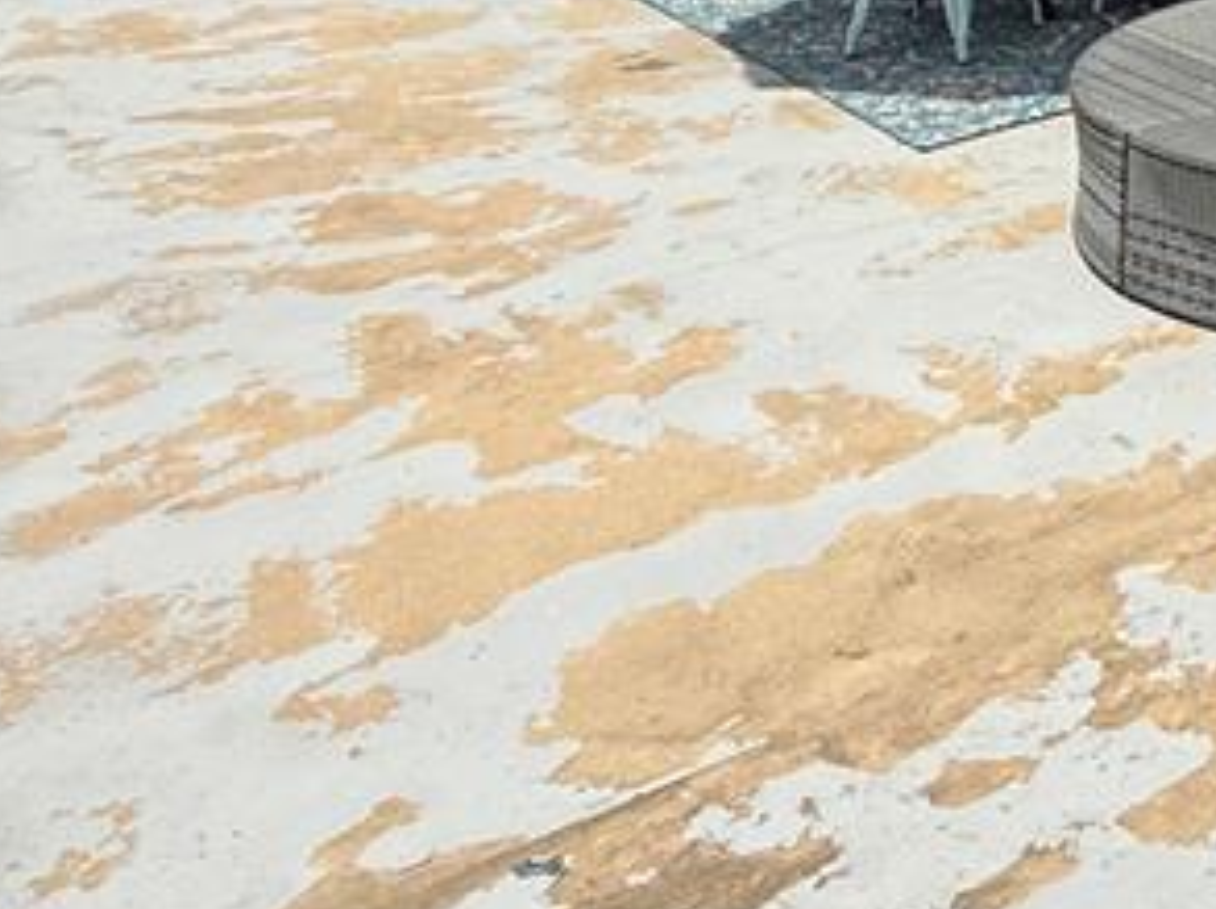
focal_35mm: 49
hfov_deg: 29.5
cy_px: -203
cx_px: 1660
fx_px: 1719
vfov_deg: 26.2
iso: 50
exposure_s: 1/2841
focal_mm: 2.22
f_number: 2.2
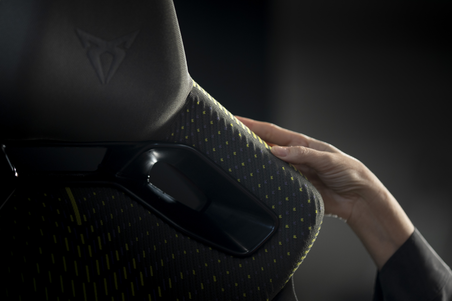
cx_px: 224
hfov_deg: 15.3
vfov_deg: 10.2
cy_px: 158
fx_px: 1682
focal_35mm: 134
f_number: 1.4
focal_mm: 85
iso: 250
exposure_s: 1/500
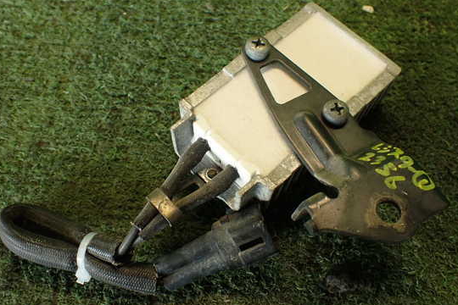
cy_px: 155
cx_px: 221
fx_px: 471
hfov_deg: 51.9
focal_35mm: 37
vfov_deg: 35.9
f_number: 2.4
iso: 200
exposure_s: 1/40
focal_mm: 5.79
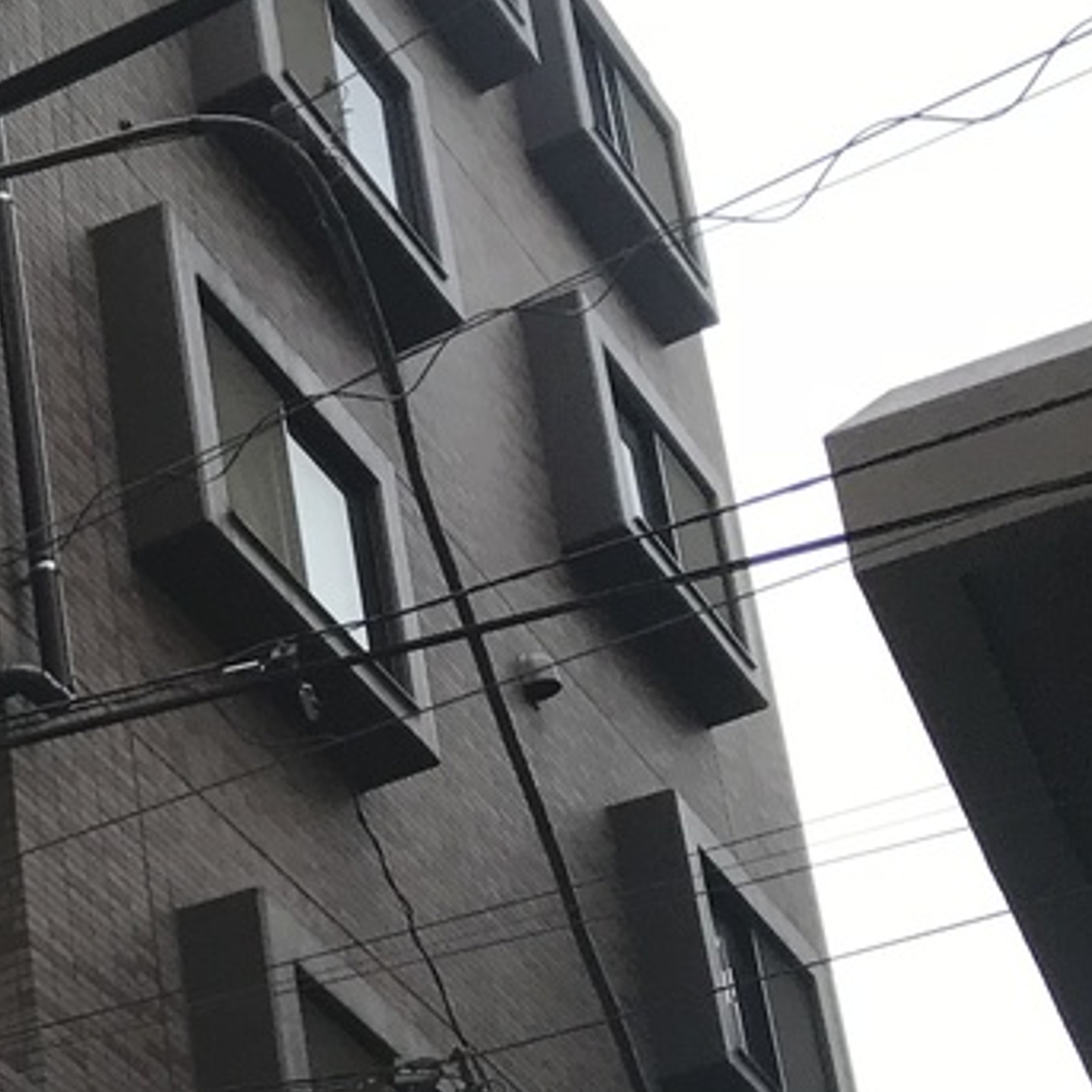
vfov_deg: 16.4
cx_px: -993
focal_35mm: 101
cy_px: 1385
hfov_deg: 14.6
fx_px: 3605
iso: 20
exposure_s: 1/1008
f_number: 1.8
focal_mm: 3.99
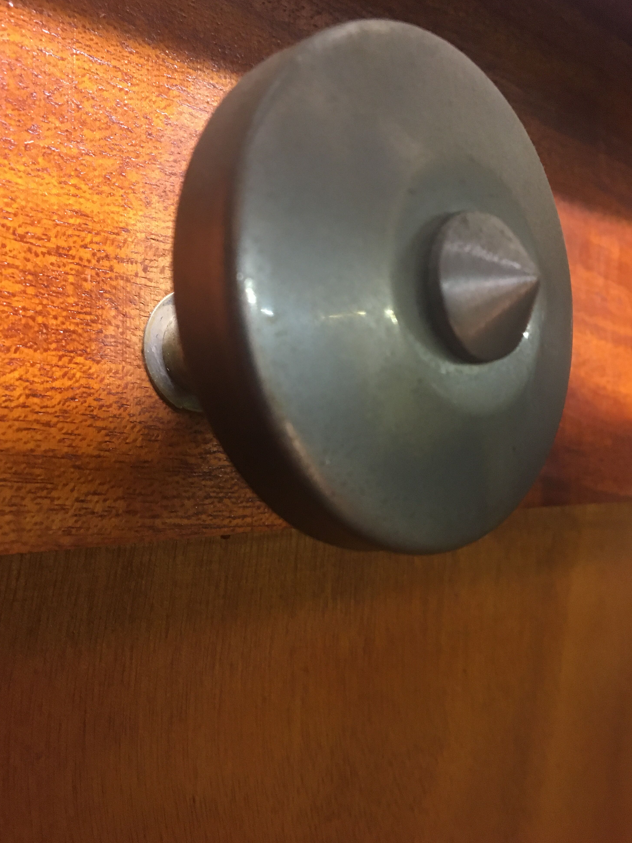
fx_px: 730
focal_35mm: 30
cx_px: 307
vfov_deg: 60.0
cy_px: 417
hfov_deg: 46.8
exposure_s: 1/17
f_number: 2.2
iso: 200
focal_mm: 4.15
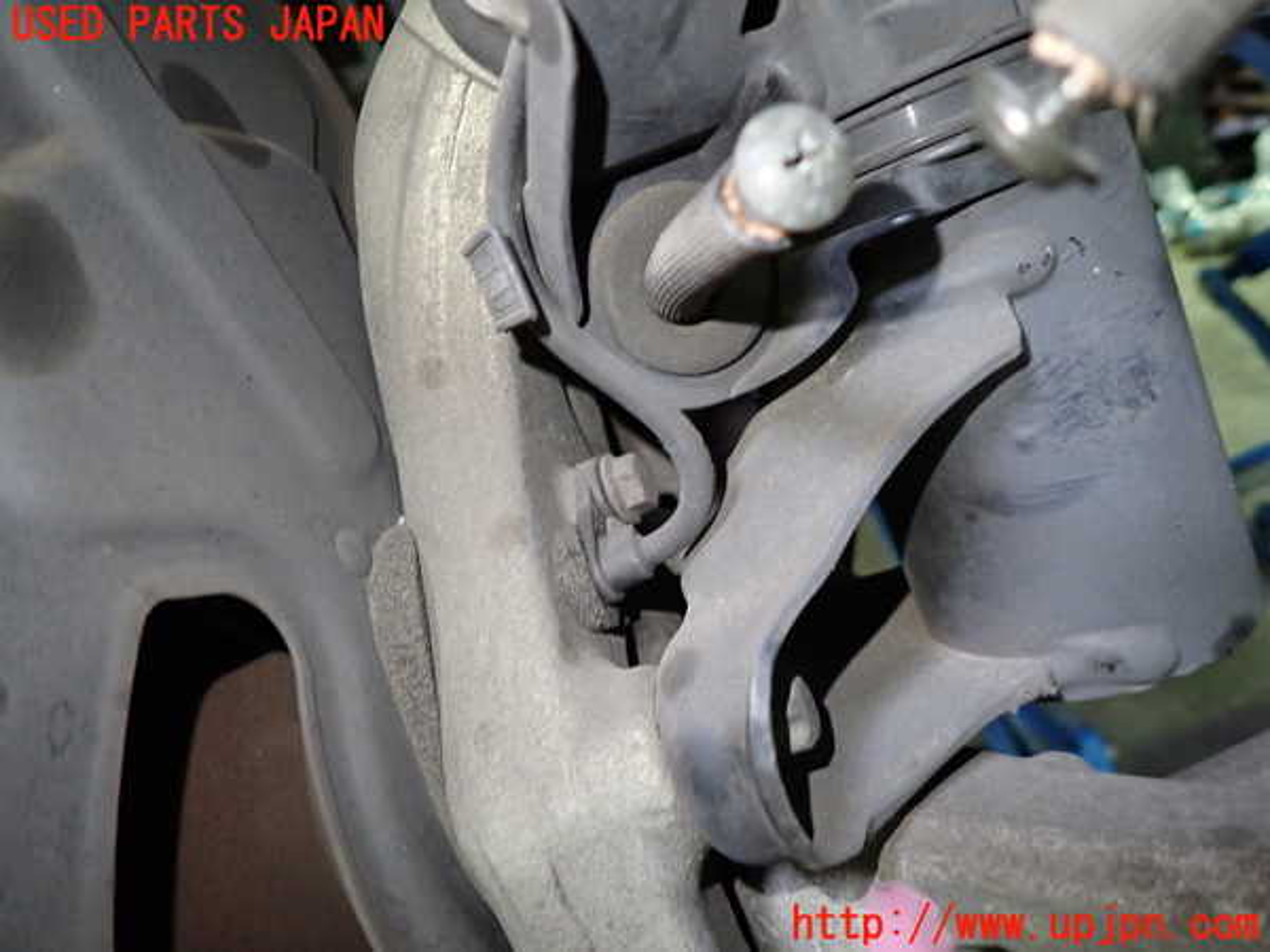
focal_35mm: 25
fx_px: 917
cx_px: 635
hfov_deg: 69.4
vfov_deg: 54.9
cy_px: 476
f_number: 2
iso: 400
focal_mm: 4.5
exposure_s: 1/30
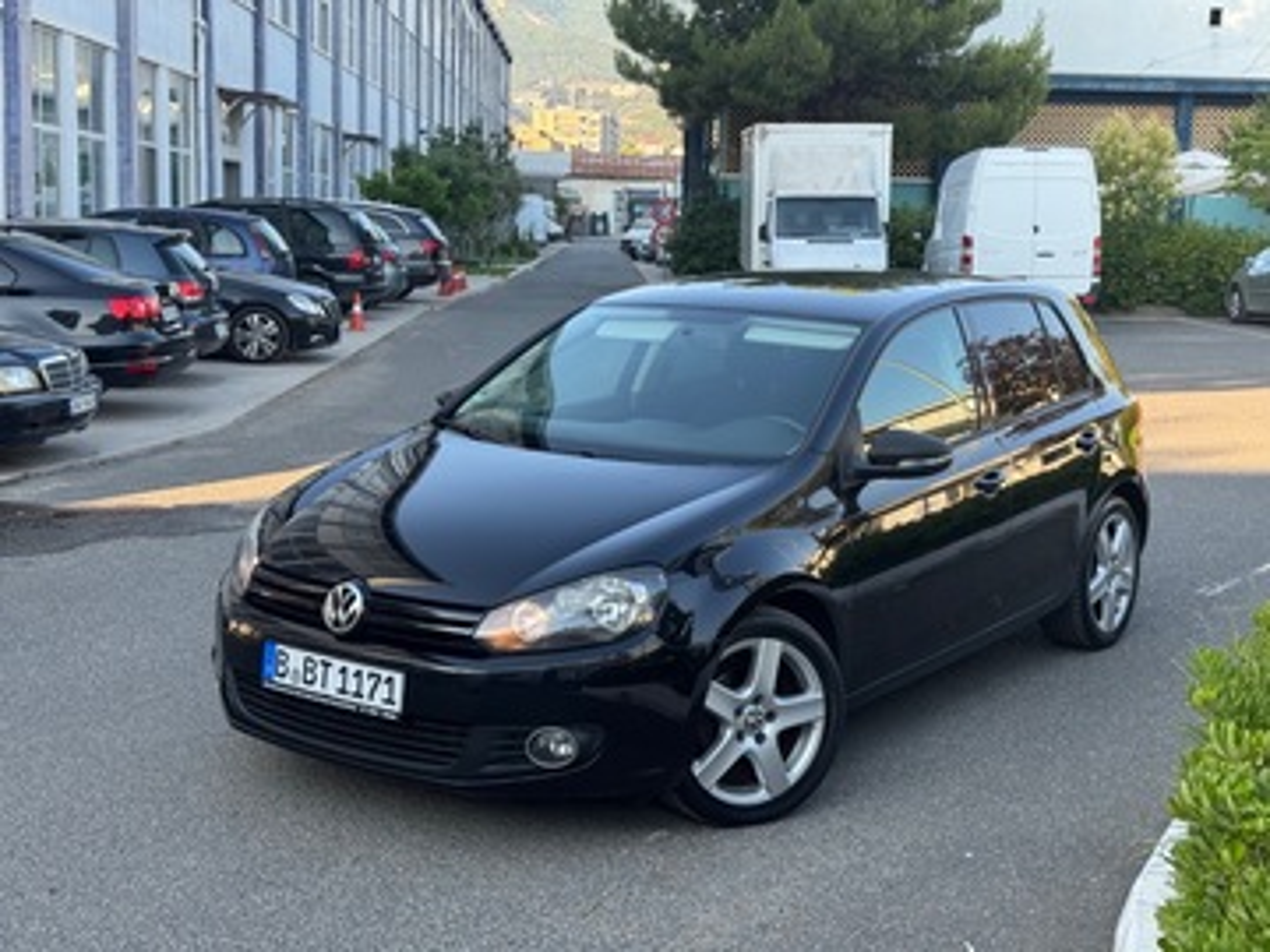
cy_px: 476
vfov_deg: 30.3
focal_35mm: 48
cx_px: 635
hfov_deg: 39.7
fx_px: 1761
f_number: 1.78
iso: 64
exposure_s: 1/514
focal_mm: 6.76
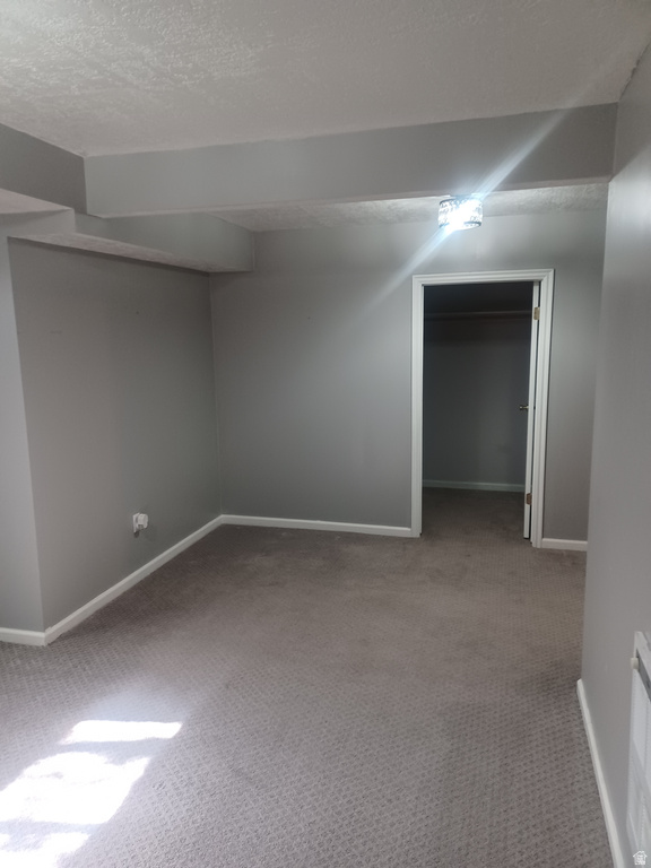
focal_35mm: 25
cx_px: 326
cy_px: 434
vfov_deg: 69.4
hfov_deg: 54.9
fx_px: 627
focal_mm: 4.6
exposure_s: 1/30
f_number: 1.8
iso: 400
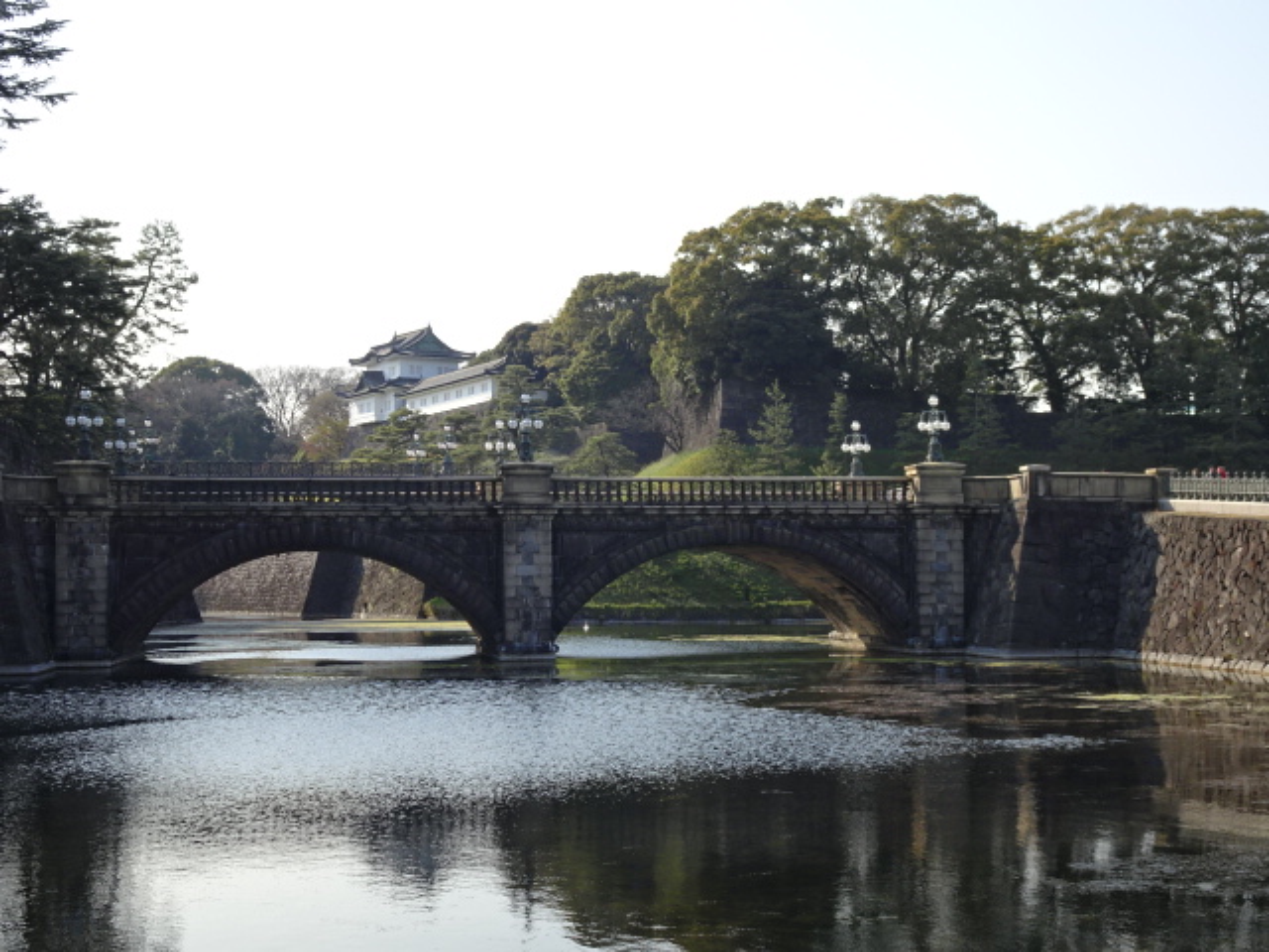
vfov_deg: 30.3
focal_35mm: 48
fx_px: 1760
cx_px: 634
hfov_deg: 39.7
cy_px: 476
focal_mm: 8.18
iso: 80
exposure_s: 1/400
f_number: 4.5
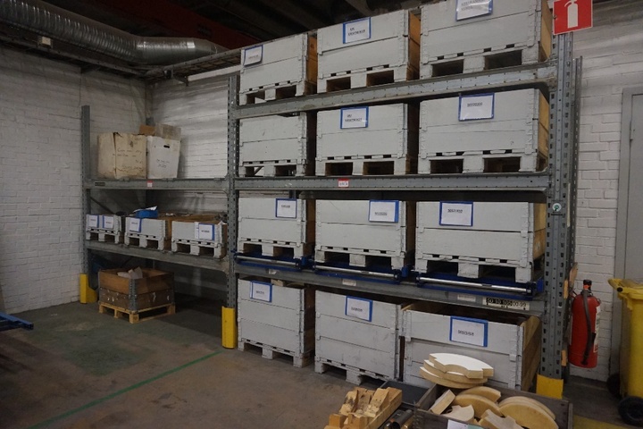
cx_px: 322
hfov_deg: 73.7
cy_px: 214
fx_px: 429
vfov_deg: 53.1
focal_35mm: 24
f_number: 3.5
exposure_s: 1/125
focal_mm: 16
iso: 3200
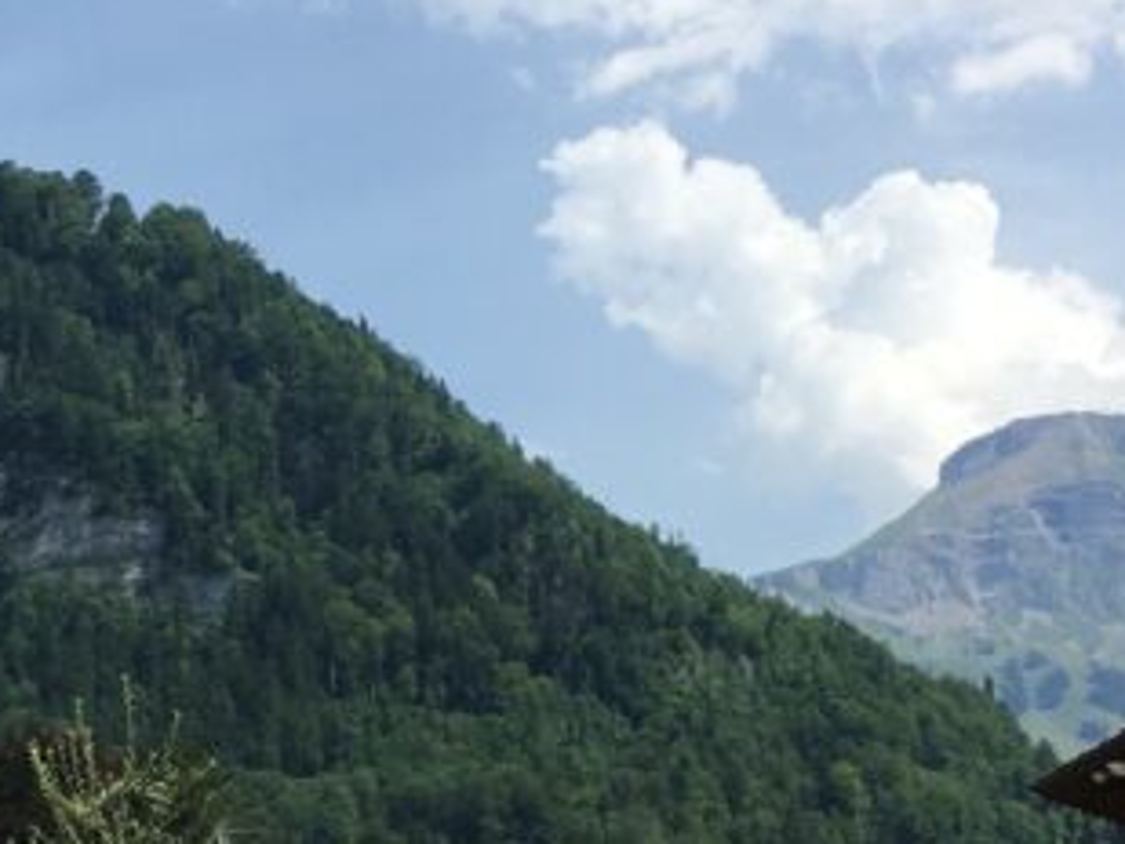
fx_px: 3121
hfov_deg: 20.1
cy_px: 742
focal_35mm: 96
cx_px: 178
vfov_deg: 15.3
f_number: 2.2
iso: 25
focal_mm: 4.15
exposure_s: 1/1374
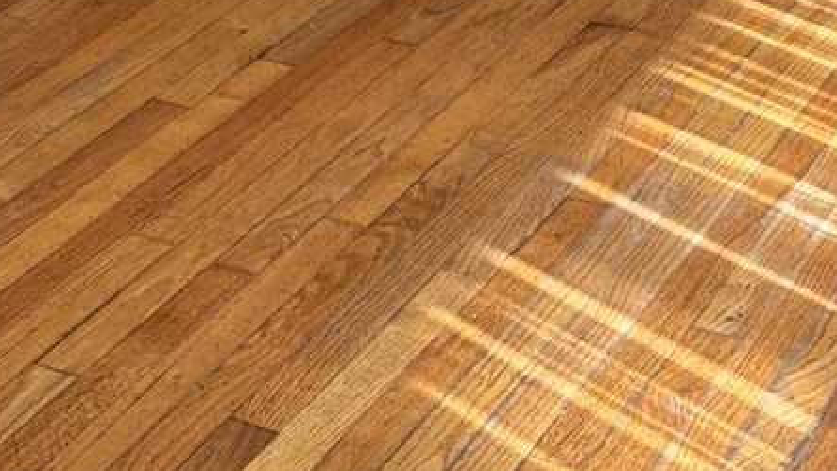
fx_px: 2685
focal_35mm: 121
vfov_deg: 9.4
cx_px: -204
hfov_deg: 16.8
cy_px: -450
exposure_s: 1/119
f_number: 1.78
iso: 200
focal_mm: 6.76
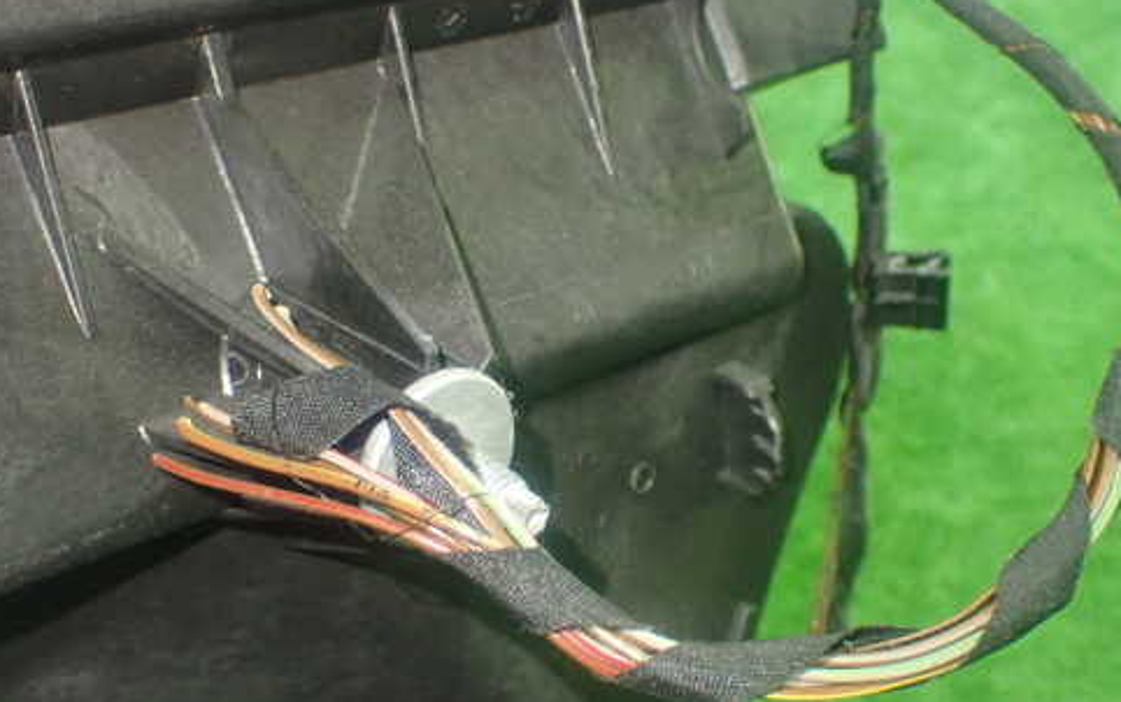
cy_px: 381
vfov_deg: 22.4
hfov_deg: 35.1
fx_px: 1773
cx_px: 535
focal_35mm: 58
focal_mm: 7.84
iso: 800
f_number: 2.9
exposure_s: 1/15
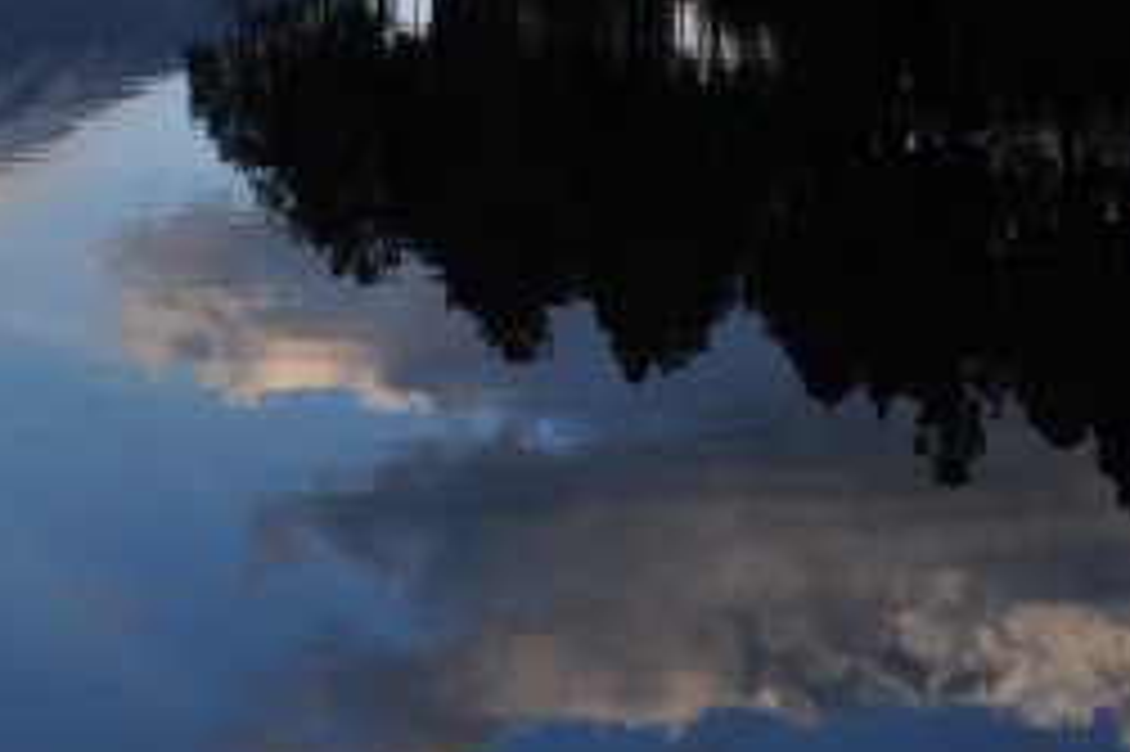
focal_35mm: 105
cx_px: -95
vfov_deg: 12.6
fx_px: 3294
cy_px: -259
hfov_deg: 18.8
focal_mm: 22
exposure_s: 1/13
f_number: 11
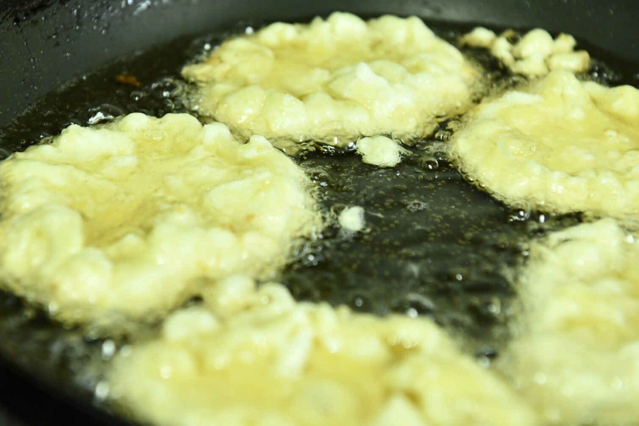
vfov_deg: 14.4
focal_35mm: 95
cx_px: 281
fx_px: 1686
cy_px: 158
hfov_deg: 21.4
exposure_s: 1/160
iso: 4000
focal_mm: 70
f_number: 4.5
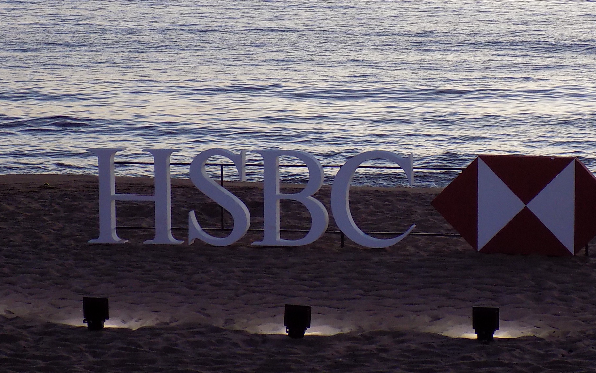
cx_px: 343
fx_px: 2079
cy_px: 132
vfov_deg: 10.2
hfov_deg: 16.3
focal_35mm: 128
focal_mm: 17.2
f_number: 4.6
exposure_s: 1/30
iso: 280
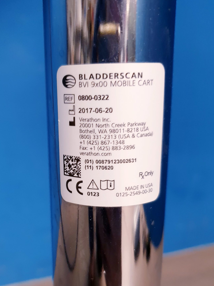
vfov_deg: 47.5
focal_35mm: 39
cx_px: 63
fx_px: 322
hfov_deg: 36.2
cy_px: 175
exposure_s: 1/50
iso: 125
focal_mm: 4.3
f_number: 1.5
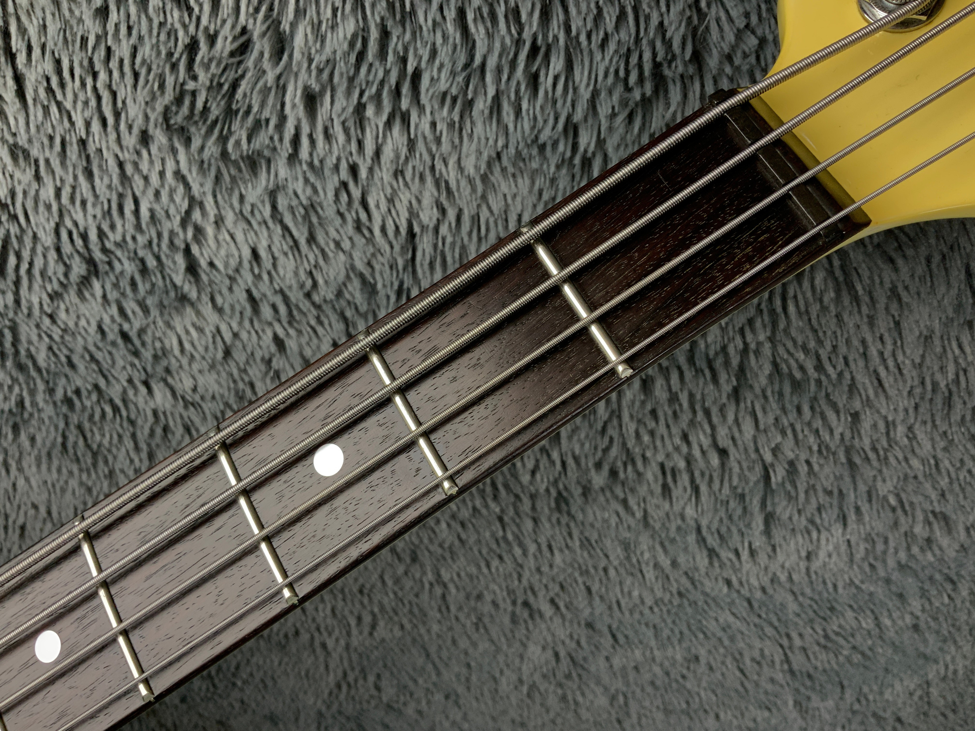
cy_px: 366
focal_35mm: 29
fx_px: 817
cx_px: 488
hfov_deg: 61.7
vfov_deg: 48.2
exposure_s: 1/100
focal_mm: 3
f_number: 1.8
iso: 64
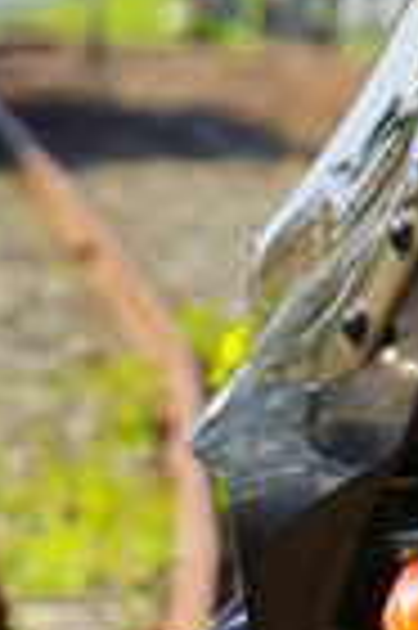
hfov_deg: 1.5
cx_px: 25
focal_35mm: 900
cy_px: 981
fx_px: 15713
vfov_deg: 2.3
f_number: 8
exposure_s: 1/200
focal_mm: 105
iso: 100
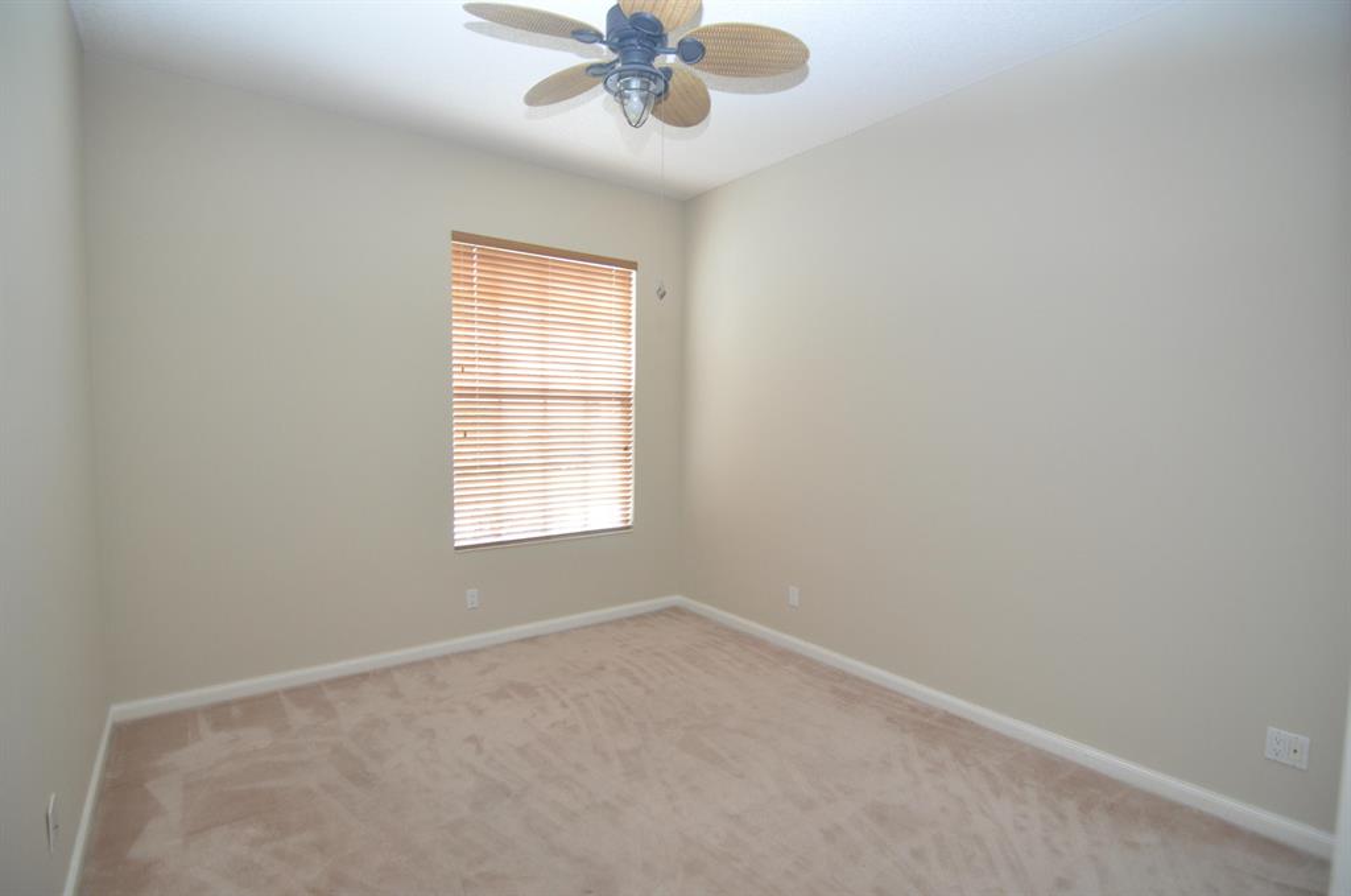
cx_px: 676
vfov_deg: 71.9
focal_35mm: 16
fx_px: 618
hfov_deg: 95.1
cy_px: 448
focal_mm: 11
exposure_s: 1/20
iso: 800
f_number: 2.8
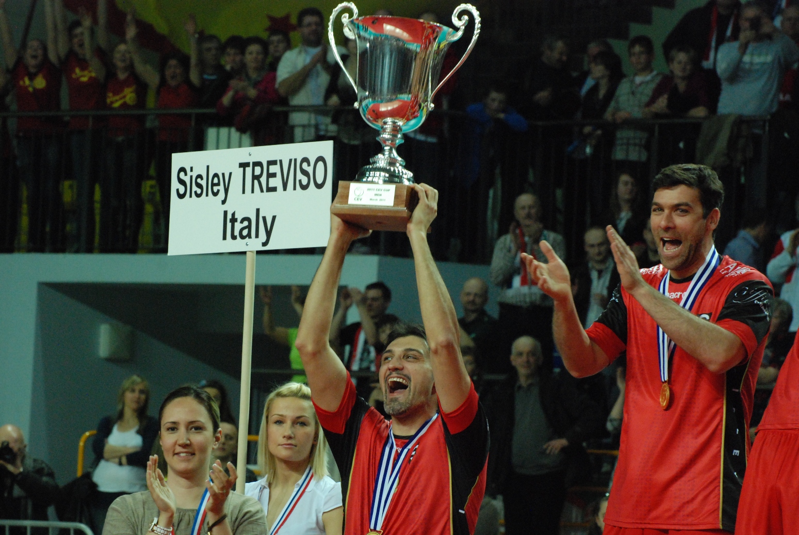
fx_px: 4666
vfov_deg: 6.6
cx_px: 400
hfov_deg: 9.8
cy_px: 268
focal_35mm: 210
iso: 1600
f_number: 9
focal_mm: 140
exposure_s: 1/125
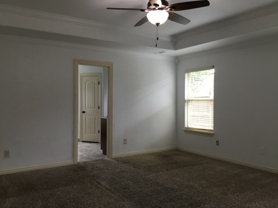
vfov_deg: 45.4
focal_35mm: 31
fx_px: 249
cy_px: 104
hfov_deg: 58.4
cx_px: 139
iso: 80
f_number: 2.4
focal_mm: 3.3
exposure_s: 1/33
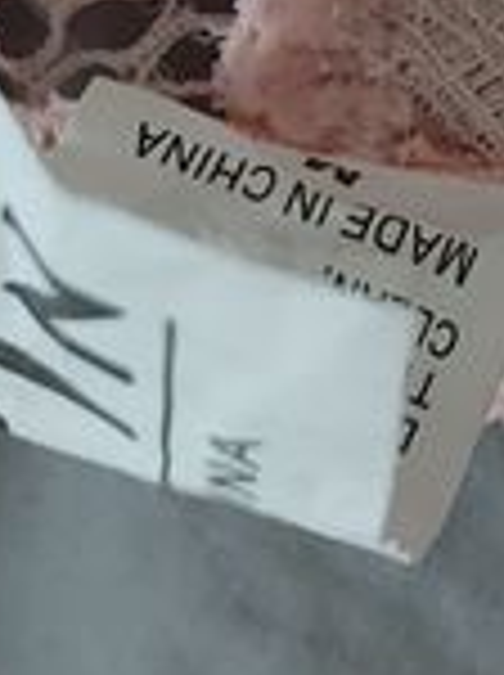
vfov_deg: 11.8
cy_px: 32
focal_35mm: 167
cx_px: 544
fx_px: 3251
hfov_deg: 8.8
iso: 500
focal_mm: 5.23
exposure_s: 1/33
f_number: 1.8
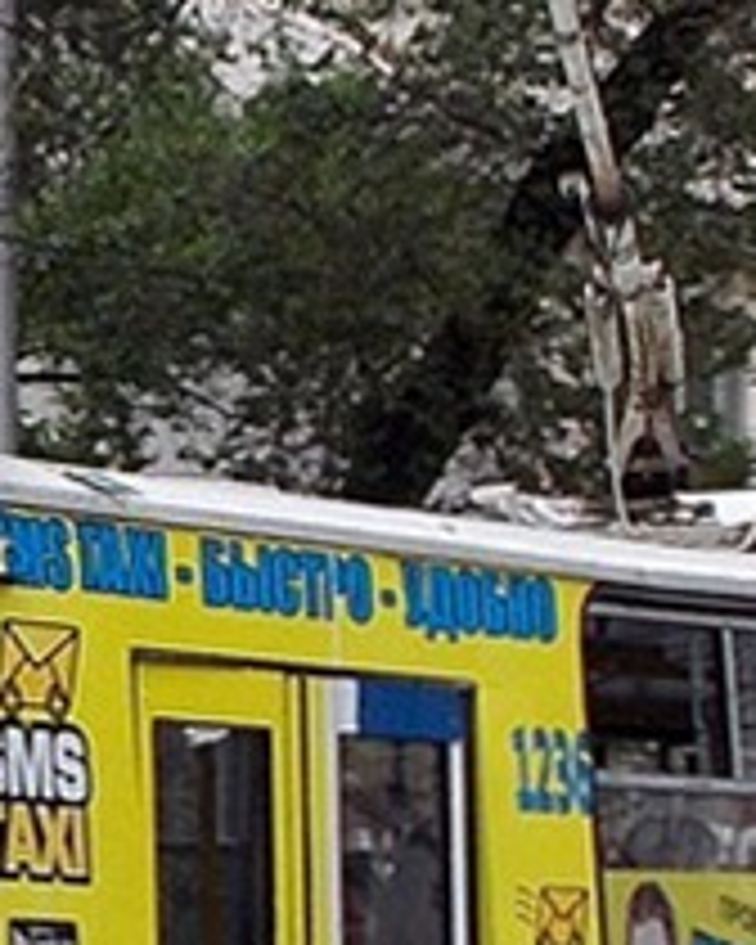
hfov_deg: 6.3
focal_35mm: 246
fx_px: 6880
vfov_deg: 7.8
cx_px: 360
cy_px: 122
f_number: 4.2
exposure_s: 1/250
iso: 100
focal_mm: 7.9
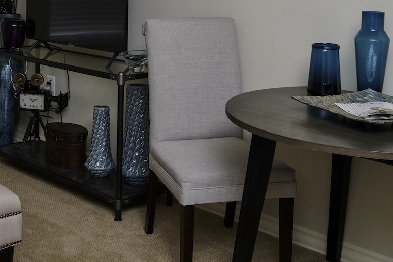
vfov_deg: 21.4
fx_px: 677
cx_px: 91
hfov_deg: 31.7
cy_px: 19
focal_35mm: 62
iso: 500
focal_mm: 24
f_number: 11
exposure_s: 1/125
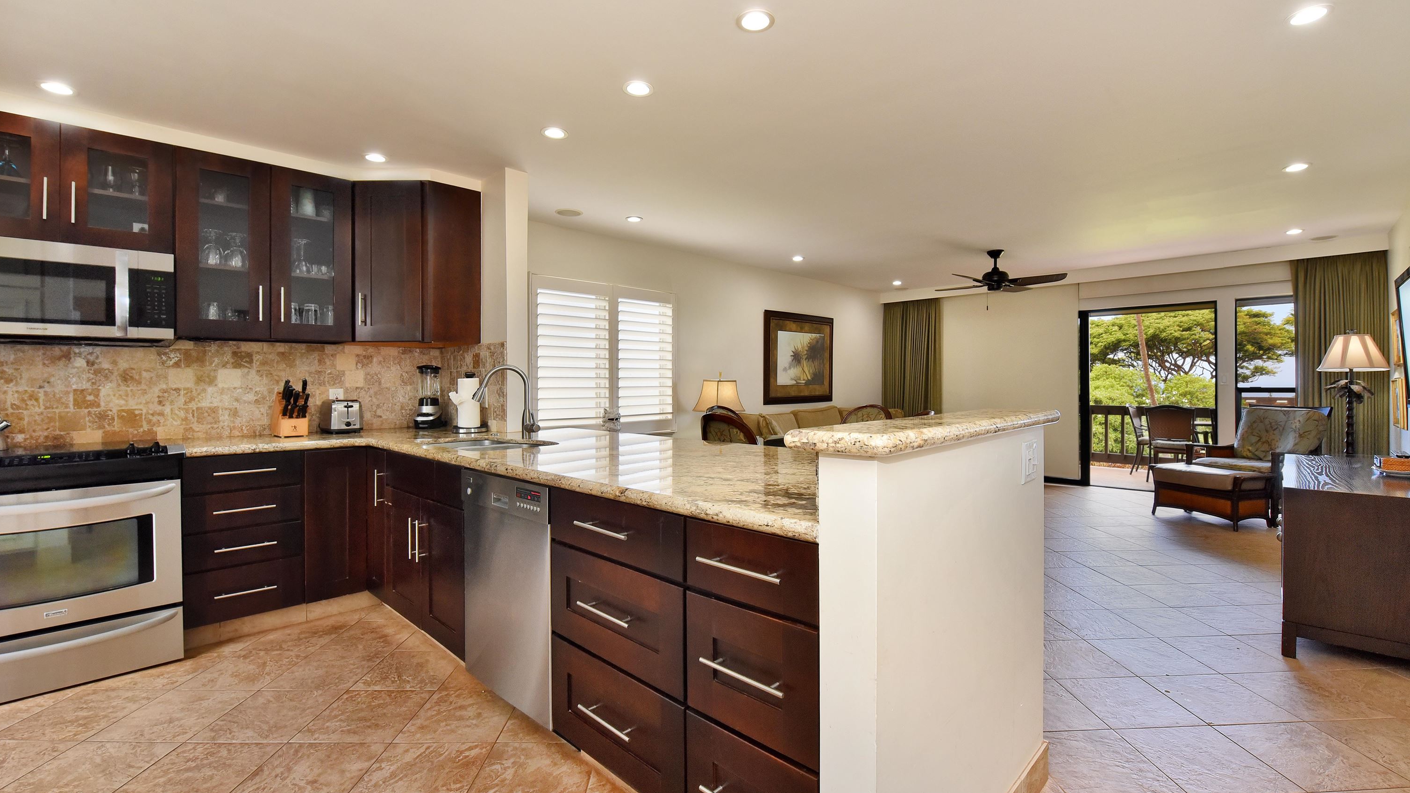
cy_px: 418
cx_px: 711
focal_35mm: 16
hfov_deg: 99.4
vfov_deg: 67.0
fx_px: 598
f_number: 16
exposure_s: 1/20
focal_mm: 15
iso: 5600
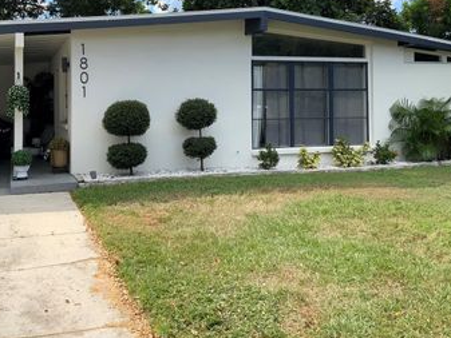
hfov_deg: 43.8
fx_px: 560
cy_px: 102
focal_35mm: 43
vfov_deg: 33.2
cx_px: 206
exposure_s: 1/842
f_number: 1.8
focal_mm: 3
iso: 16
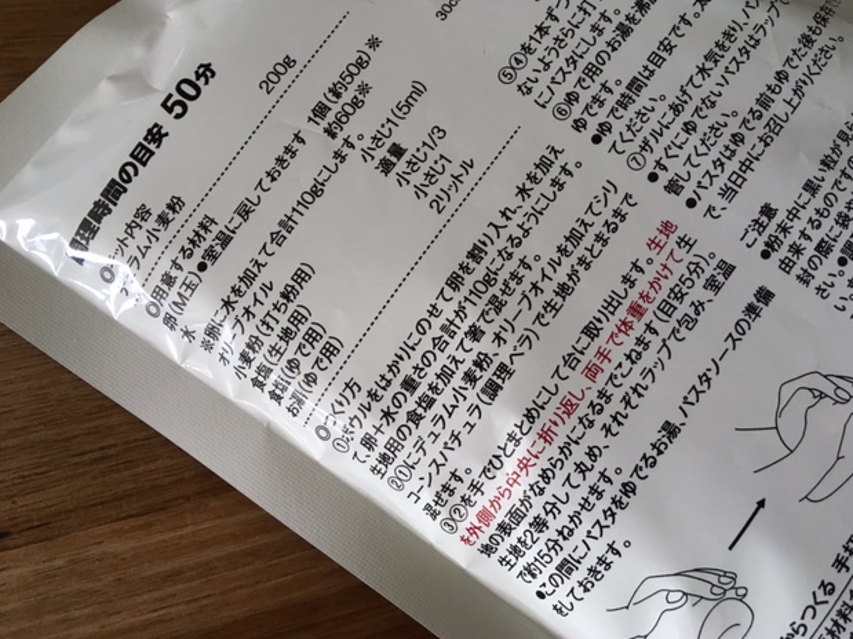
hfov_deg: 60.0
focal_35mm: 30
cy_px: 321
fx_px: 739
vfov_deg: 46.8
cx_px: 437
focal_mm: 4.15
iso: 80
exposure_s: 1/30
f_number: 2.2
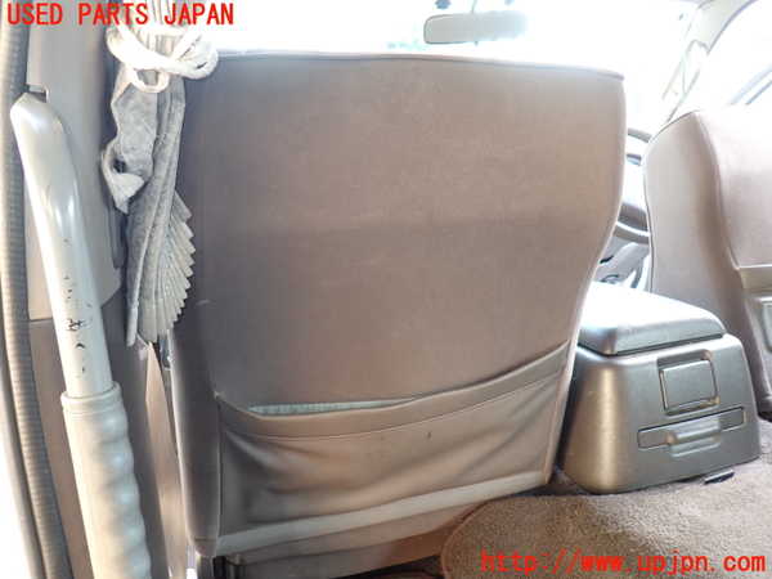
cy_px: 290
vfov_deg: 54.9
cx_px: 386
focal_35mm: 25
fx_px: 558
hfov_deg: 69.4
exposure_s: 1/30
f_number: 2
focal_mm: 4.5
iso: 200
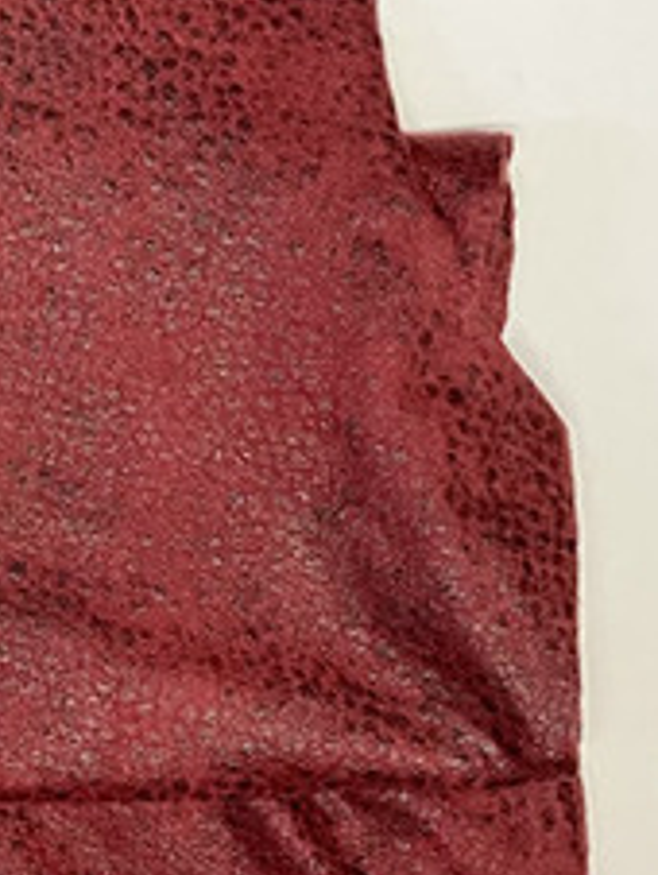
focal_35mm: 111
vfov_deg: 17.6
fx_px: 2808
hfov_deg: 12.1
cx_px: -592
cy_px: 652
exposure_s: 1/50
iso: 160
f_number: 1.8
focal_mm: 3.99
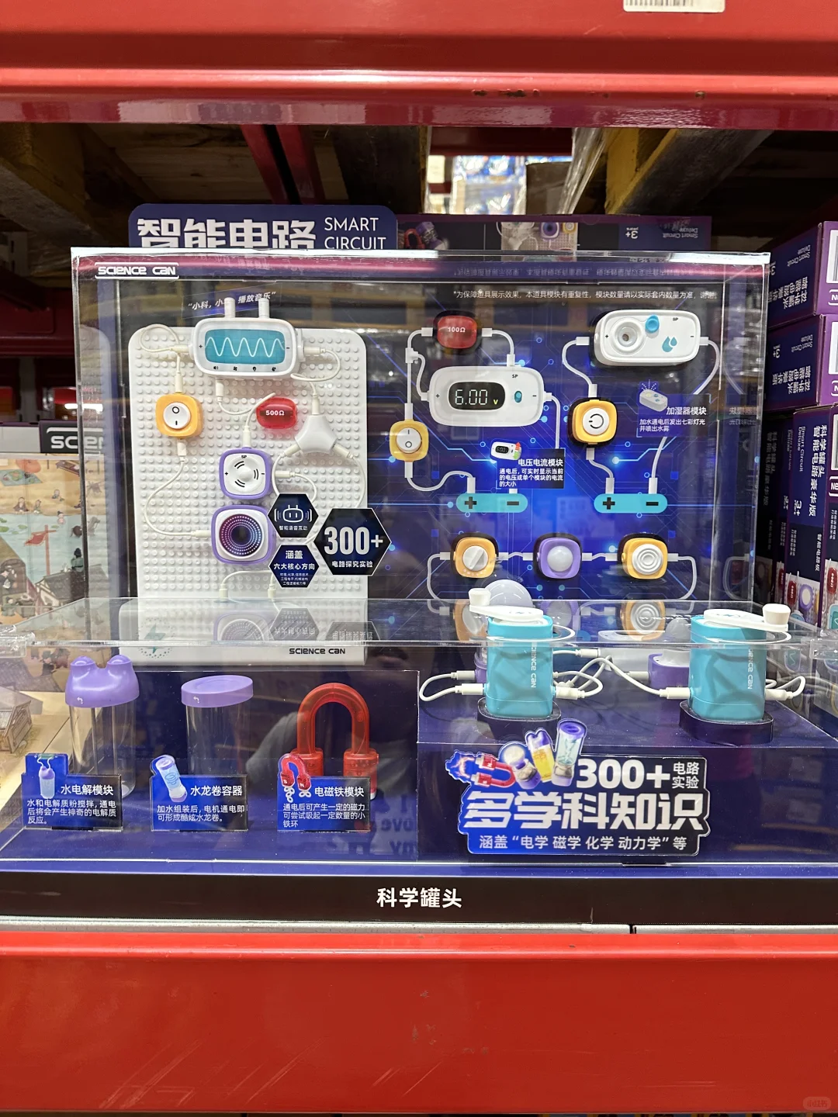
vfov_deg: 71.6
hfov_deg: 56.8
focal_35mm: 24
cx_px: 419
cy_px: 558
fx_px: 775
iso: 320
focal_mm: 6.86
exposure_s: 1/60
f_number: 1.78
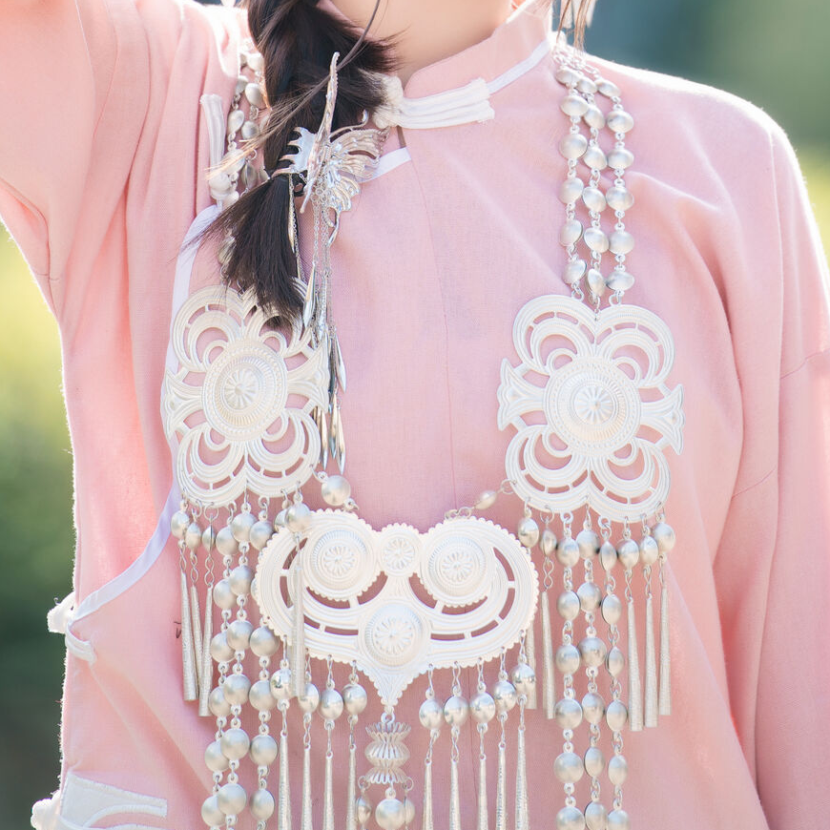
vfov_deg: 5.9
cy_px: -7
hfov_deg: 5.9
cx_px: 503
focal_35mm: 297
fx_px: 8057
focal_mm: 169
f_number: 2.8
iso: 100
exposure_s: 1/160
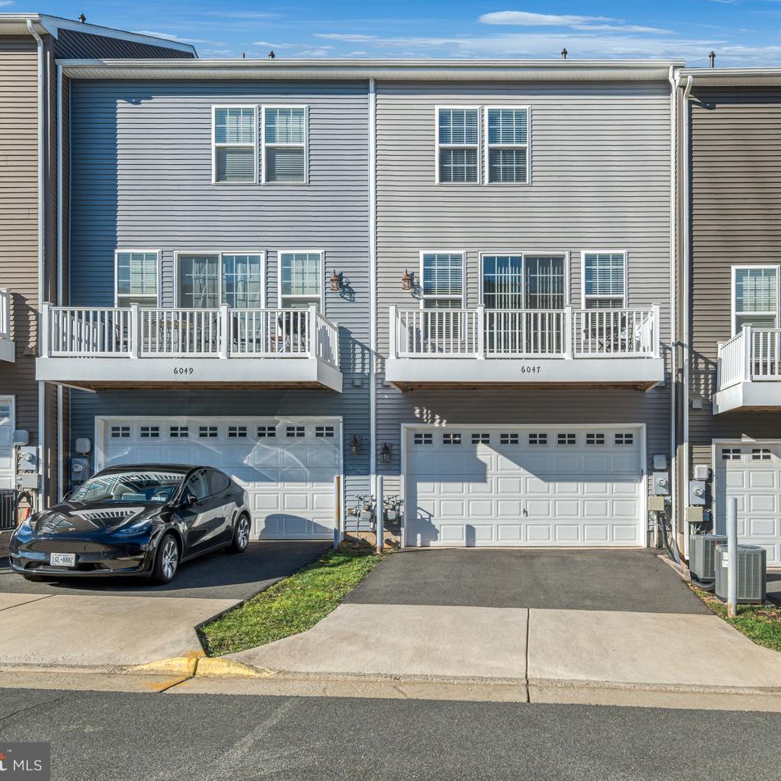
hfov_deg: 57.9
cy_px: 390
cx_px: 513
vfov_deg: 59.1
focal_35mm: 27
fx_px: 689
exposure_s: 1/320
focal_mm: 21
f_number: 8
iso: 400
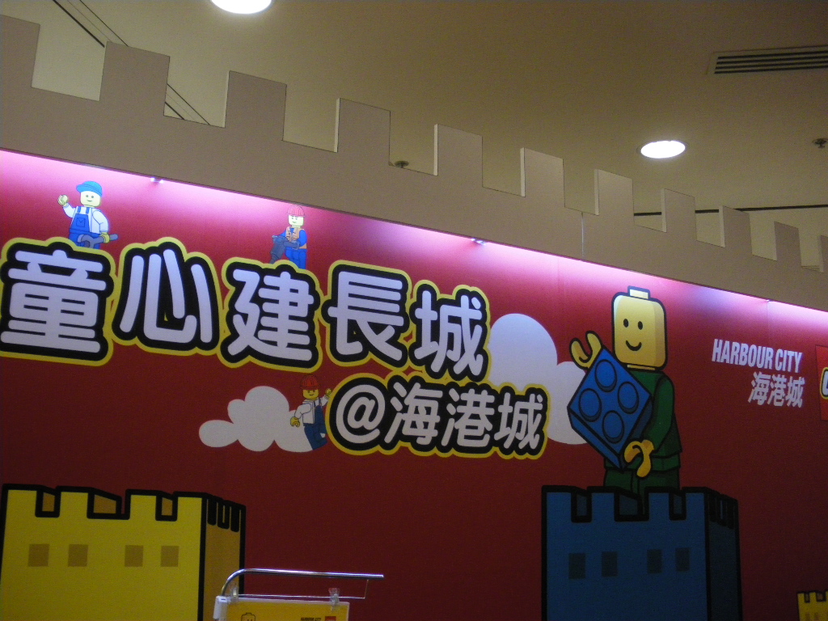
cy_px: 310
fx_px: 861
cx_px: 414
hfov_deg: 51.4
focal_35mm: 36
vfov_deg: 39.7
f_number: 3.5
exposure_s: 1/60
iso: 400
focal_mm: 6.3
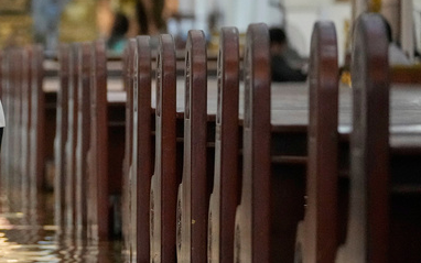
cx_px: -118
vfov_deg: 3.7
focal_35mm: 358
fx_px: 4109
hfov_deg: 5.8
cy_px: 168
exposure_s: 1/640
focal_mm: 131
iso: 8000
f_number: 2.8
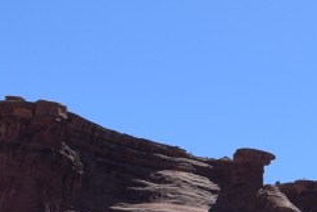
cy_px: 105
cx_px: 685
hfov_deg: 11.8
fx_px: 1330
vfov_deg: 9.1
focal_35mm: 151
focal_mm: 18
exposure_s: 1/400
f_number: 10
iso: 200
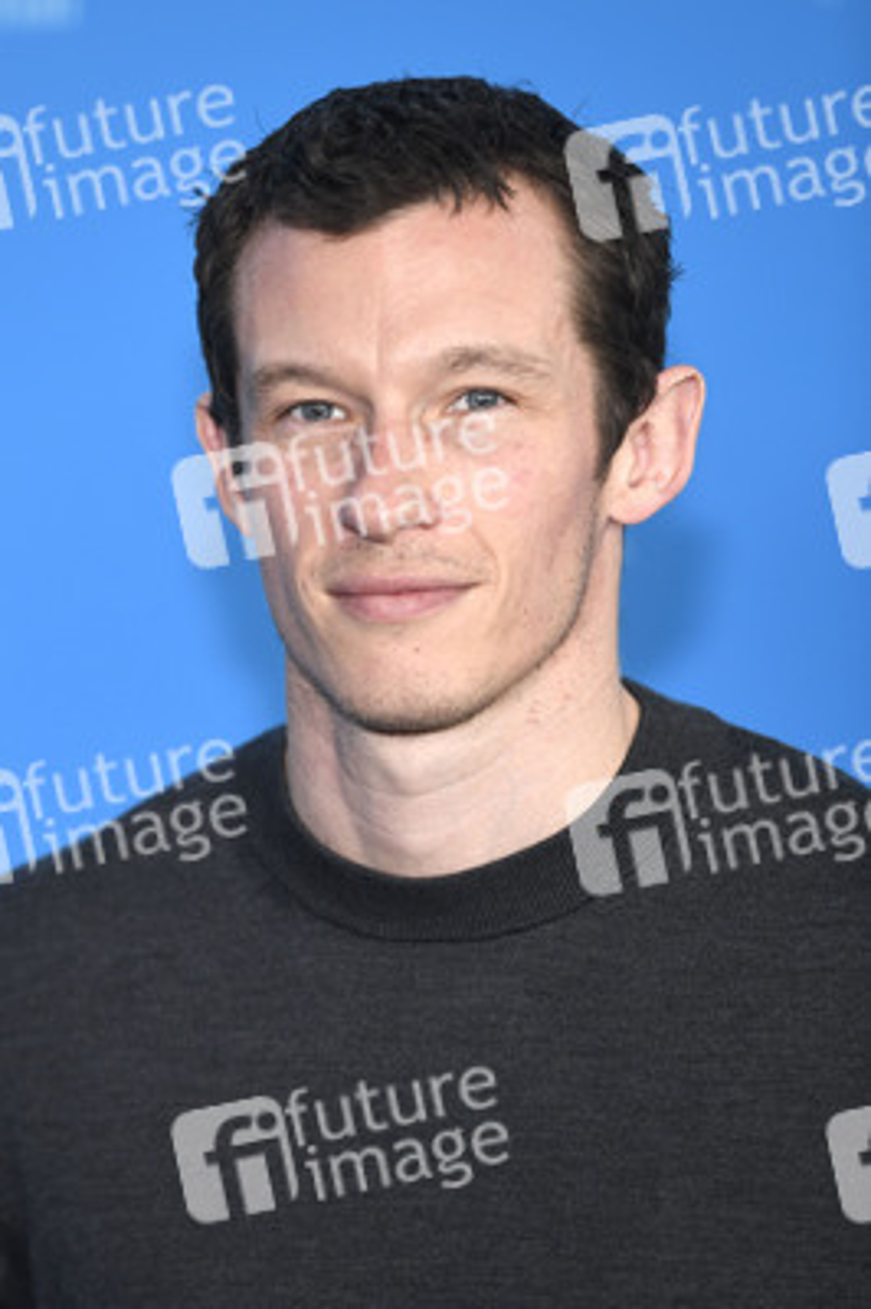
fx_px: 7270
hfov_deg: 6.9
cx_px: 436
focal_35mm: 200
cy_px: 654
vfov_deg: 10.3
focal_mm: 200
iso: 800
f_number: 3.5
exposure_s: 1/320
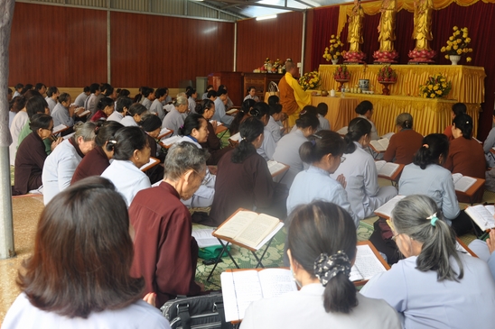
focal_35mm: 32
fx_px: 440
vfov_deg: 41.1
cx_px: 265
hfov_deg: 58.7
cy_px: 155
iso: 250
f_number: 5
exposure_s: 1/25
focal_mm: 18
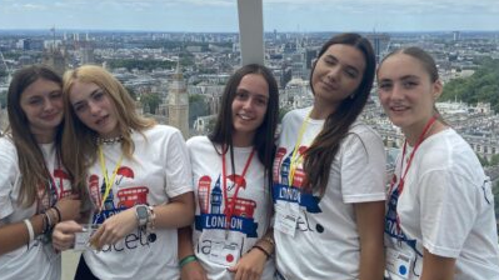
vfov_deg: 36.5
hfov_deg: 60.9
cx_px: 224
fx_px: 423
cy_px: 165
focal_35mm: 32
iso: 32
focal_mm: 4.25
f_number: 1.8
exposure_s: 1/2688
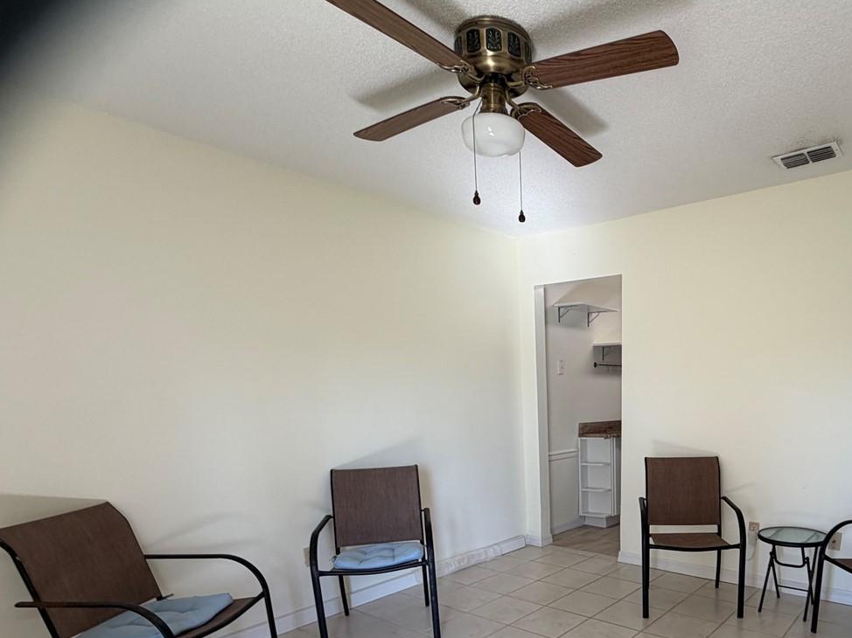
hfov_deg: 70.9
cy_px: 501
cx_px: 595
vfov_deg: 55.2
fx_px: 566
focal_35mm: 23
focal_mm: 2.22
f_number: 2.2
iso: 80
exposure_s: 1/121
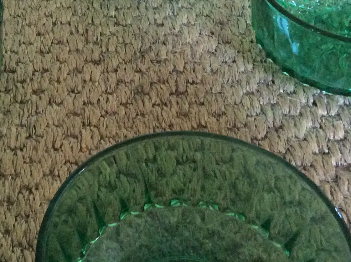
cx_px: 84
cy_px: 78
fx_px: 749
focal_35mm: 74
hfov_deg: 26.0
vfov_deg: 19.7
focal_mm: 3.3
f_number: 2.4
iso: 320
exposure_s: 1/17
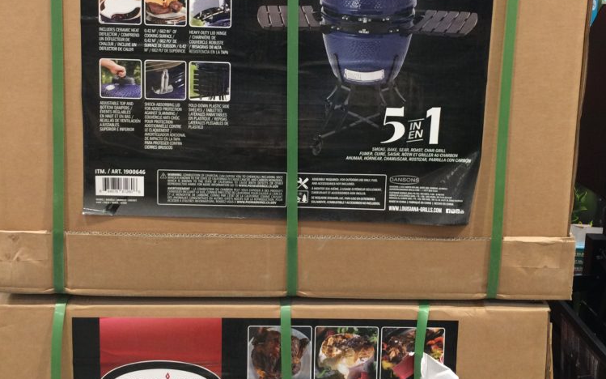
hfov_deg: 47.2
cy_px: 79
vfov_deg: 29.9
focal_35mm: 42
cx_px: 309
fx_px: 694
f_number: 2.2
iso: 125
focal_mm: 4.15
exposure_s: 1/30
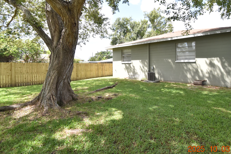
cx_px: 134
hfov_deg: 86.2
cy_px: 66
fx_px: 122
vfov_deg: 64.3
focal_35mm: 19
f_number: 3.5
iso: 800
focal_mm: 10
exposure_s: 1/2000
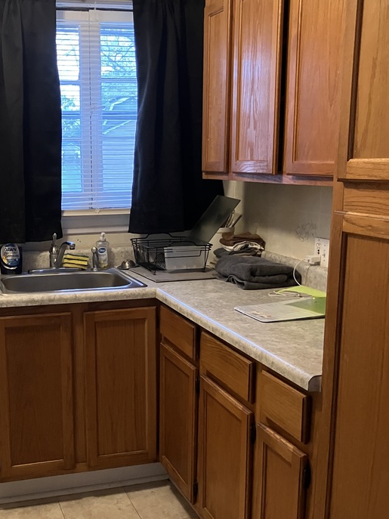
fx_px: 659
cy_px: 320
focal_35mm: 44
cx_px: 119
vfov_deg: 42.7
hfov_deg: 32.5
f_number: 1.8
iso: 320
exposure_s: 1/40
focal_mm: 3.99
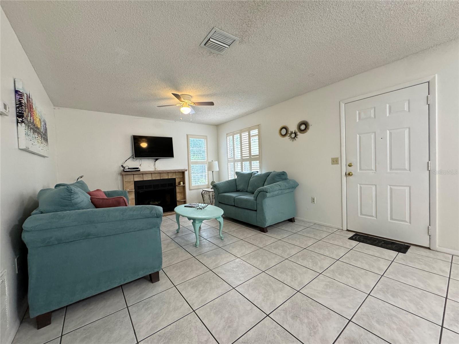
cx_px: 230
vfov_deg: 85.7
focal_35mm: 14
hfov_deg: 102.1
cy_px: 172
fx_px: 186
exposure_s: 1/120
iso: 320
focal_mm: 2.22
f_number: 2.2
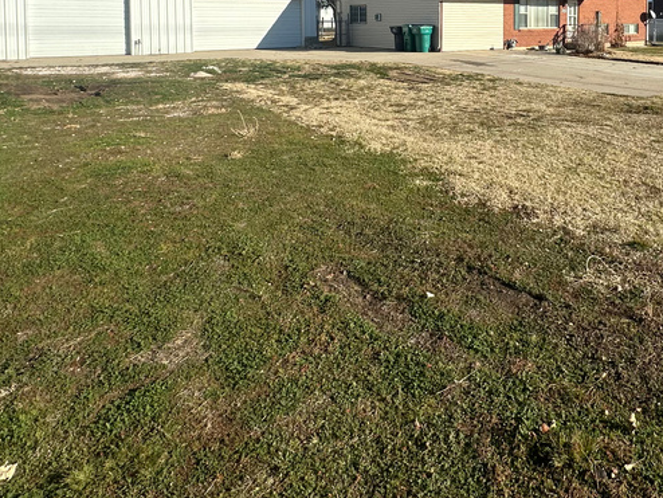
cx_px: 487
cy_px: 47
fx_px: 556
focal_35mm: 29
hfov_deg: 58.8
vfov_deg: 43.9
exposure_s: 1/2132
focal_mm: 2.22
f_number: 2.2
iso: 50
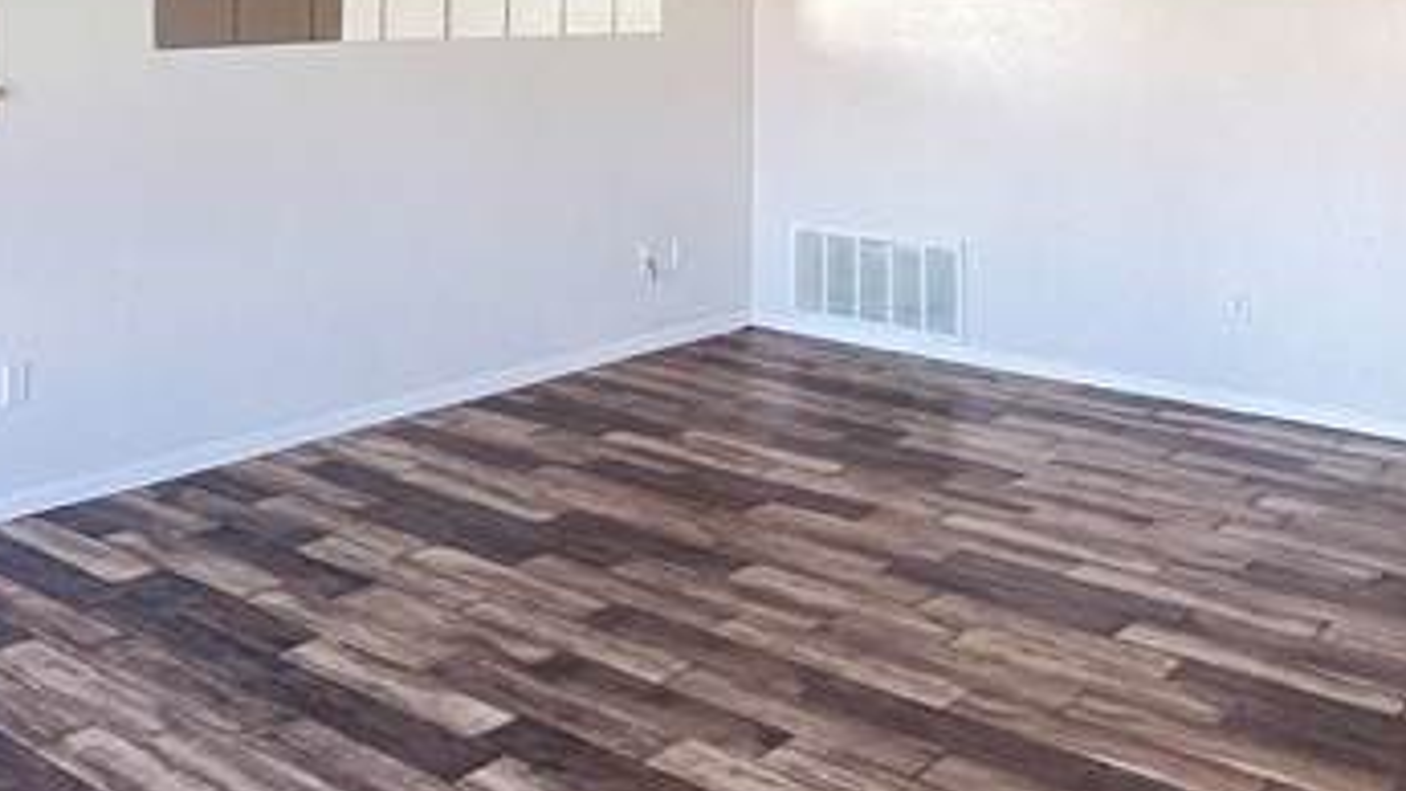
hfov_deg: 47.9
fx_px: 1566
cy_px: -57
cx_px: 534
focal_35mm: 42
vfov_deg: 26.3
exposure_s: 1/60
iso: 500
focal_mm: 1.57
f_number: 1.8
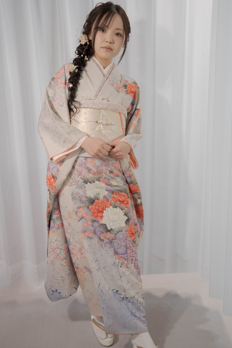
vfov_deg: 50.7
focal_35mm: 38
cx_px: 116
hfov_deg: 35.1
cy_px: 184
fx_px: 367
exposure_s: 1/400
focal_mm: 35
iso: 2000
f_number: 1.8
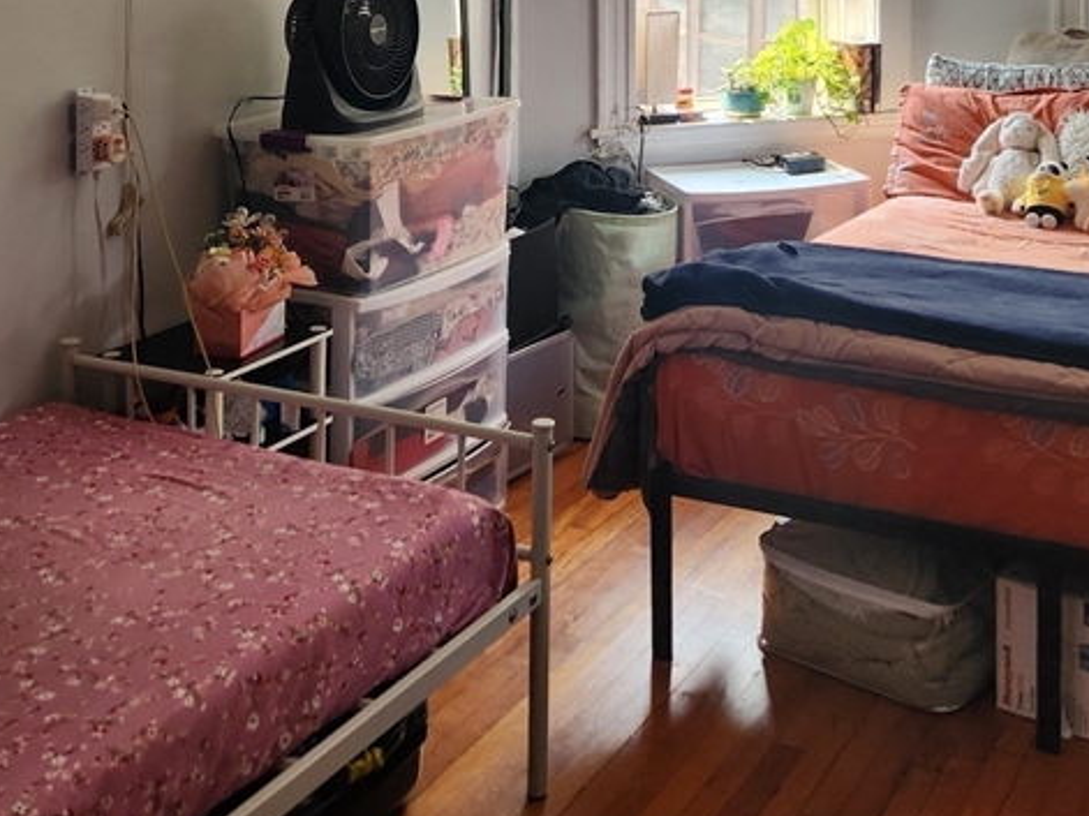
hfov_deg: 37.7
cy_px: -42
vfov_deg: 27.1
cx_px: 740
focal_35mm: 50
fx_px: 1573
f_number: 1.8
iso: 100
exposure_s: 1/180
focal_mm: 5.4
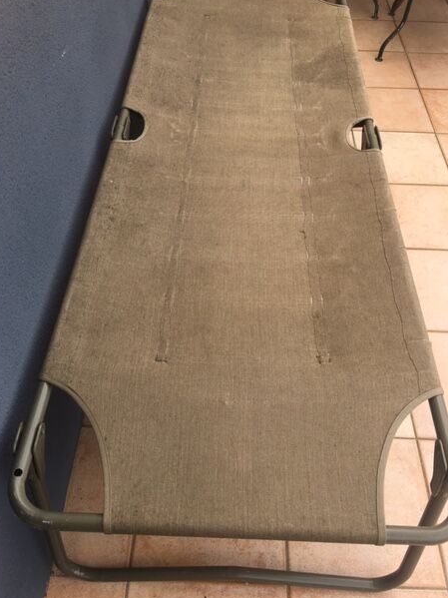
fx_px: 535
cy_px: 293
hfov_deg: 45.4
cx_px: 225
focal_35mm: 31
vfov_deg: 58.4
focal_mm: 4.15
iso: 25
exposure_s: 1/295
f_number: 2.2
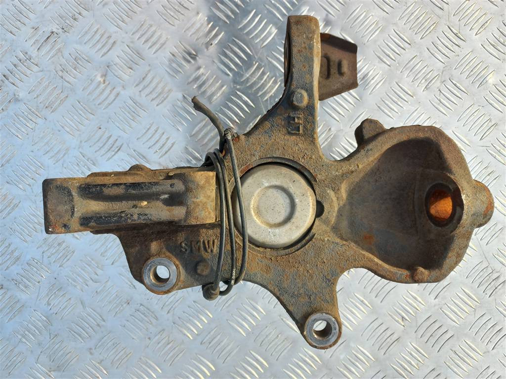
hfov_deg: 69.4
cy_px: 190
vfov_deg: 54.9
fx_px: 365
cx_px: 253
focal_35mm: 25
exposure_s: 1/123
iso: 25
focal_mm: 4.6
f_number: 1.8
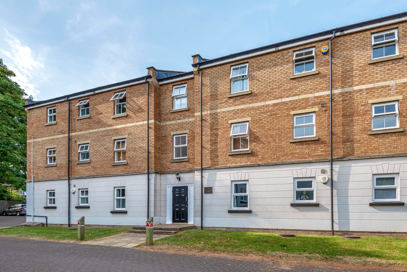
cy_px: 136
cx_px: 204
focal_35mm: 18
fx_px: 204
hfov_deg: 90.0
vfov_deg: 67.4
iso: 250
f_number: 8
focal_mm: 18
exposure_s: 1/500
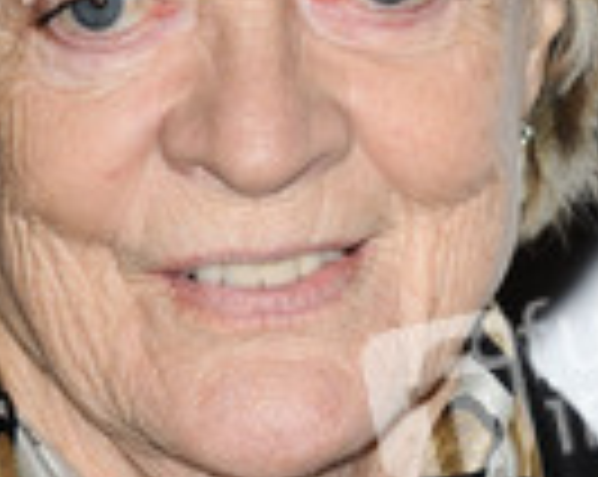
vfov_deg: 2.3
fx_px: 11618
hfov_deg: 2.9
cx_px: 187
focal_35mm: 657
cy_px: 153
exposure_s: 1/200
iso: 320
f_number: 4.5
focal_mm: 155
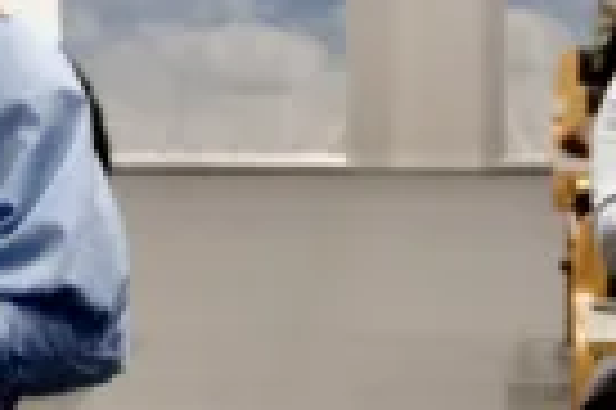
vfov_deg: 4.8
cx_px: -301
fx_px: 4871
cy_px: 18
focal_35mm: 285
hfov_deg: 7.1
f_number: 4
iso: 5000
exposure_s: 1/125
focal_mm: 37.4
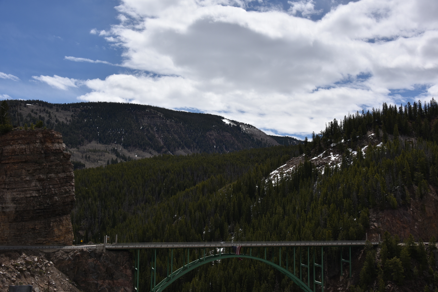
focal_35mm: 40
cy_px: 146
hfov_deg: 48.4
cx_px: 219
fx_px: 487
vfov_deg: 33.4
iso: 100
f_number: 11
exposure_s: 1/500
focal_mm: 40
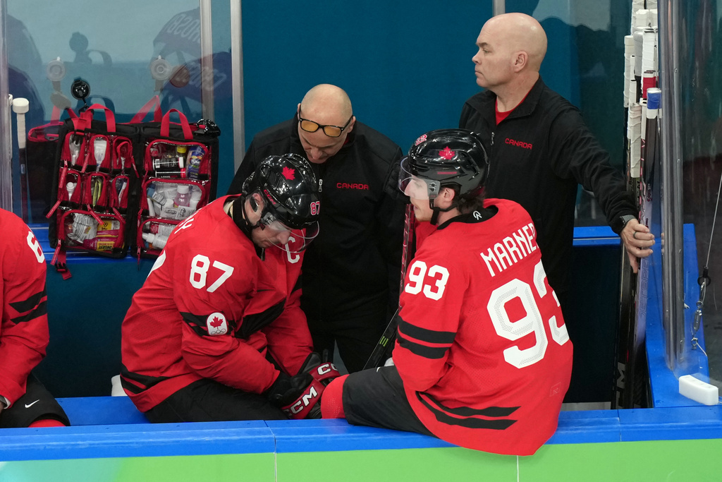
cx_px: 361
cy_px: 241
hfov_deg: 3.4
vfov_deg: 2.3
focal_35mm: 600
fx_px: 12034
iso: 2000
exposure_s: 1/2000
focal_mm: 400
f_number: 3.2
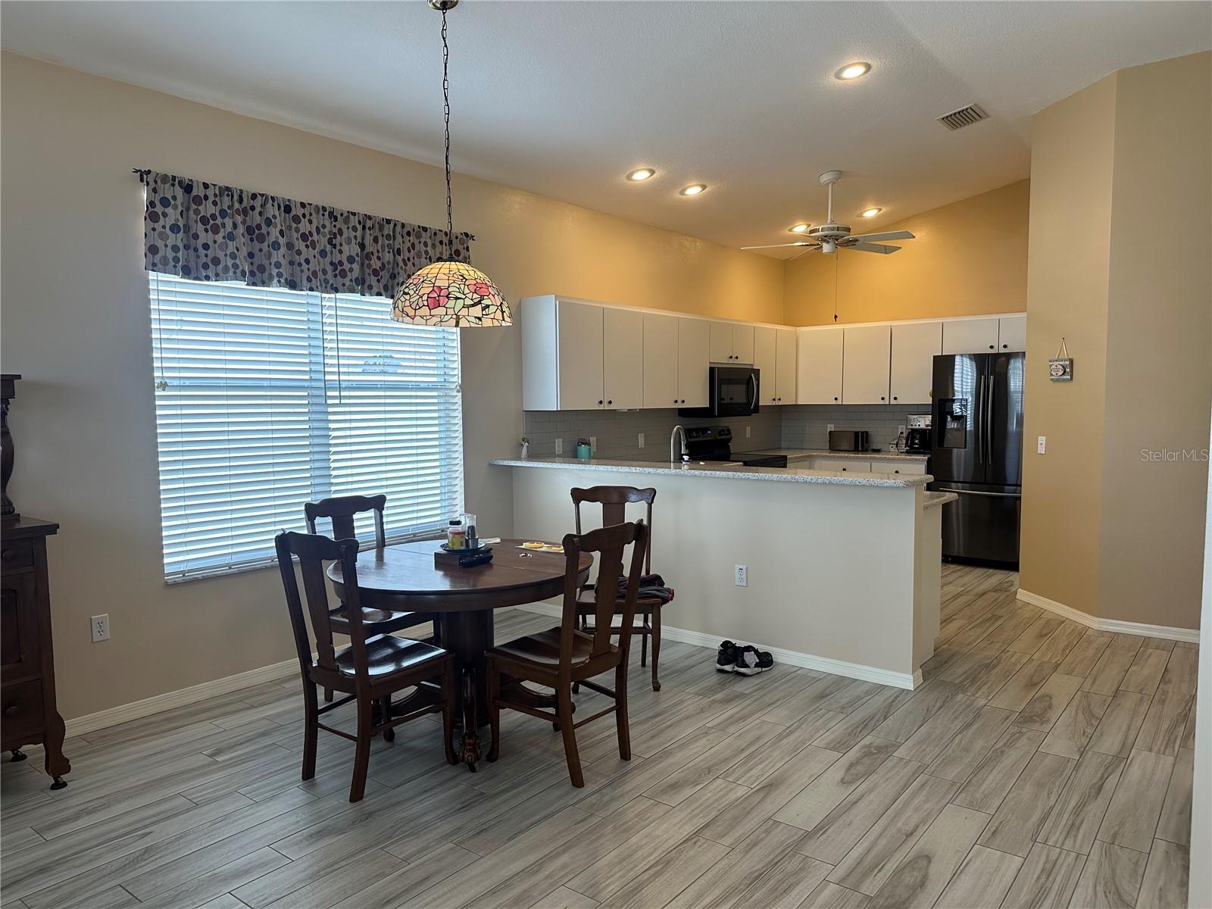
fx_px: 840
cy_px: 454
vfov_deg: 56.8
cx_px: 606
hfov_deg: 71.6
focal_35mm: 24
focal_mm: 6.86
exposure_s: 1/120
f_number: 1.78
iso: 125
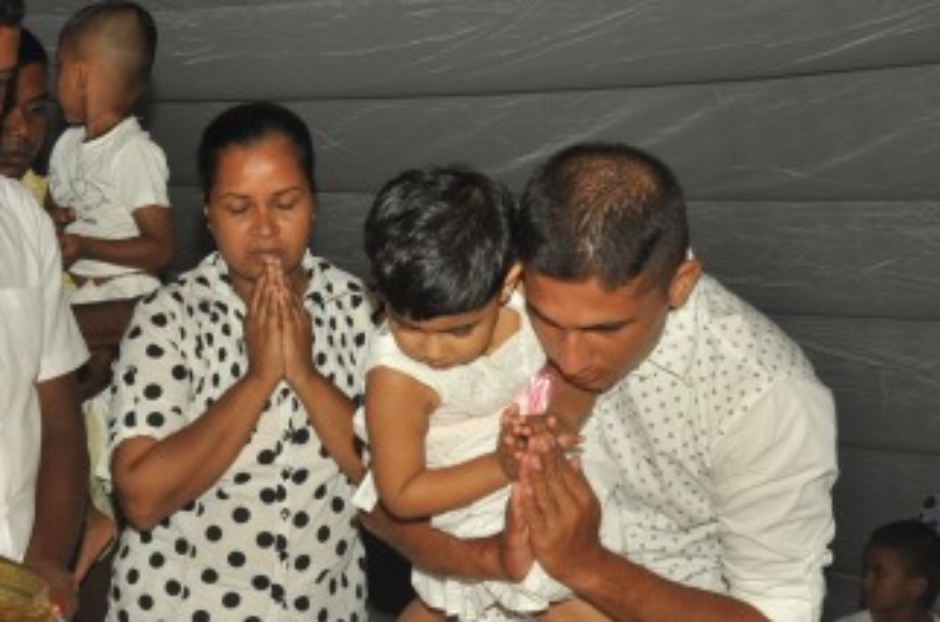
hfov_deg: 28.1
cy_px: 458
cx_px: 137
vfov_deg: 19.3
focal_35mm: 70
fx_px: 1822
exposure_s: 1/100
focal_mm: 25
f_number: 8
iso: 400
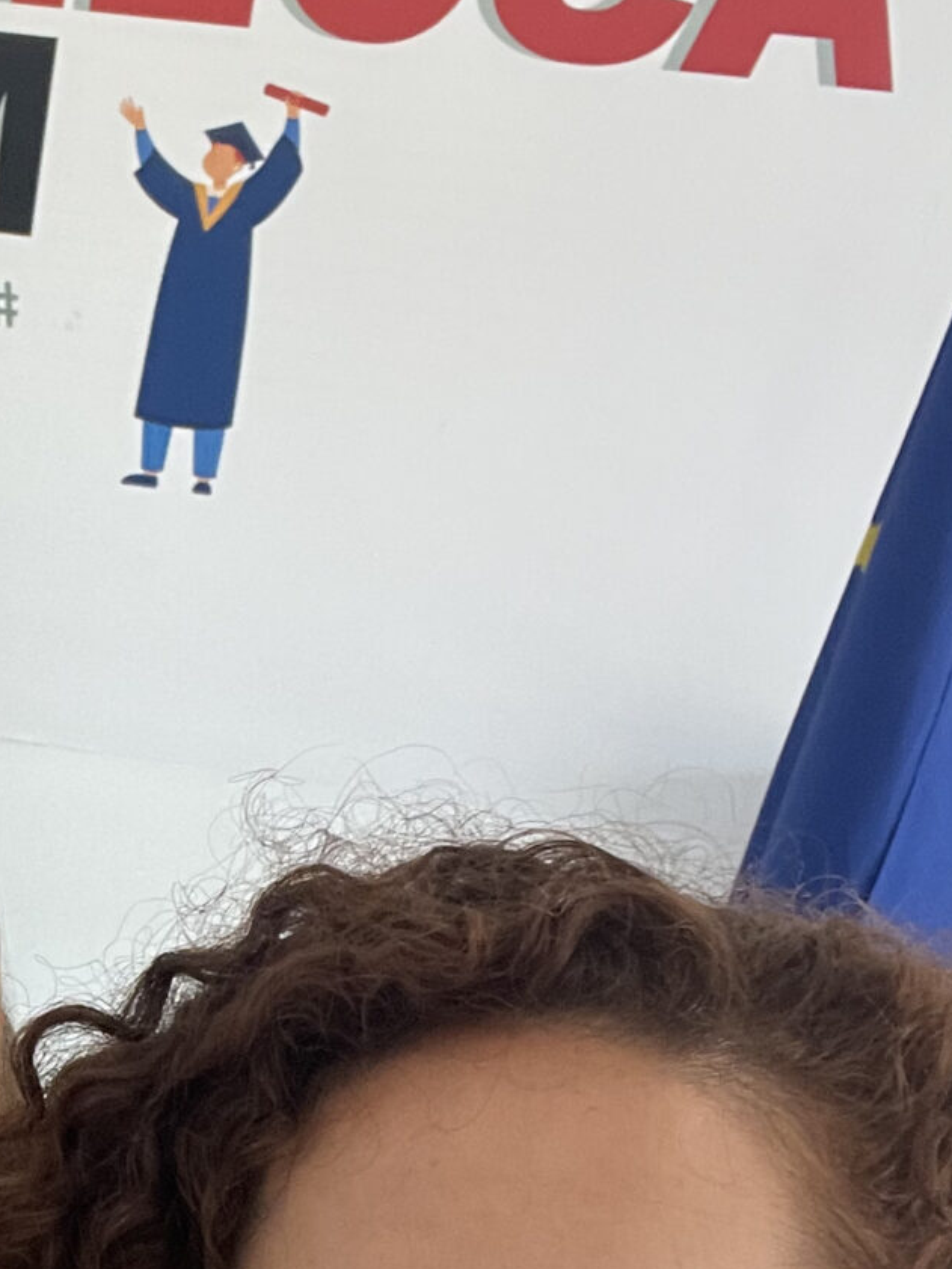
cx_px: -272
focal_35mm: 70
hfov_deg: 19.5
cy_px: 940
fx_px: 2566
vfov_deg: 27.4
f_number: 2.2
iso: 250
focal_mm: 2.71
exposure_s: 1/60
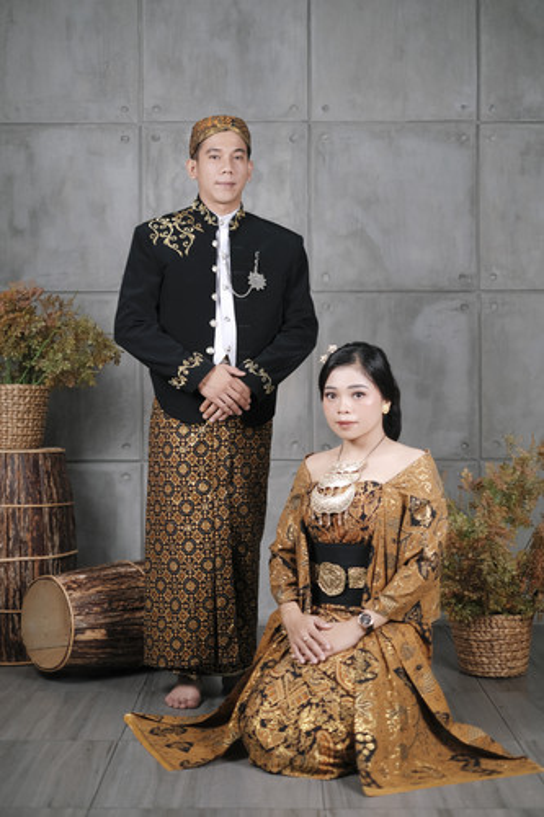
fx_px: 1202
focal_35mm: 53
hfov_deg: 25.5
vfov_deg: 37.5
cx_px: 272
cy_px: 408
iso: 200
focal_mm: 35
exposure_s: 1/125
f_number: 1.4
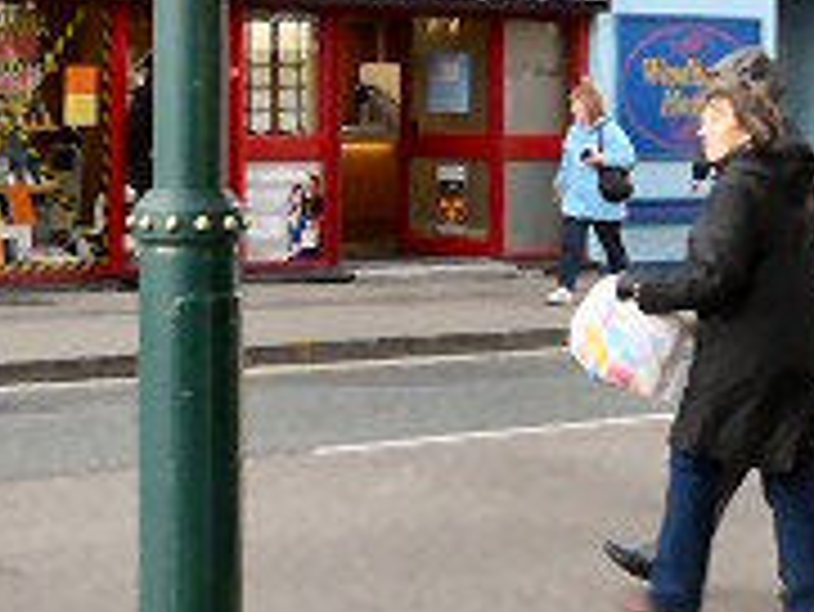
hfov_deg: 14.4
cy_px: -94
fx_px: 3153
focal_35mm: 134
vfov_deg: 10.9
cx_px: -22
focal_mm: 6.3
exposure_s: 1/100
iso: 100
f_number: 3.2
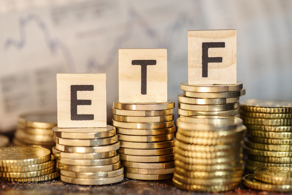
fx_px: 730
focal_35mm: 90
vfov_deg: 15.2
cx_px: 146
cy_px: 98
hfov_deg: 22.6
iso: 100
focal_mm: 90
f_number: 8
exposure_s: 1/30
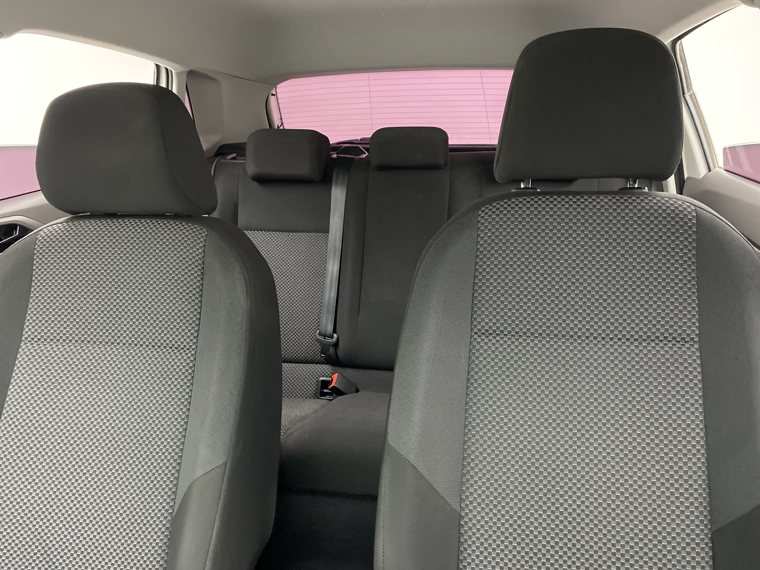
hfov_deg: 67.3
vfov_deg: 53.1
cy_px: 285
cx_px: 380
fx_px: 571
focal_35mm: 26
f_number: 1.8
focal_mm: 4.25
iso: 800
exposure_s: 1/30
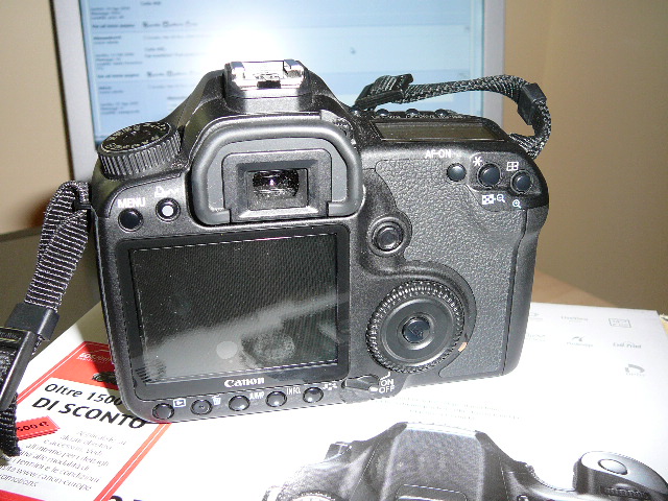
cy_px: 250
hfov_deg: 52.6
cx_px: 334
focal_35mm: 35
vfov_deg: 40.7
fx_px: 675
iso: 100
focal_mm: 5.2
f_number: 2.8
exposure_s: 1/30
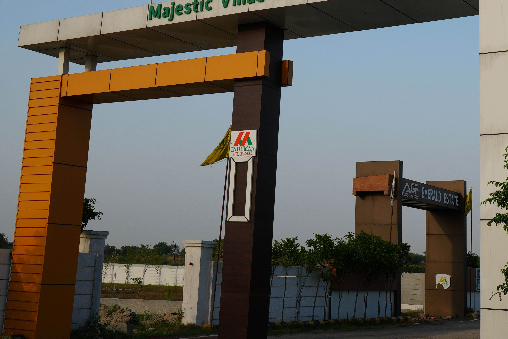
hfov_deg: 32.2
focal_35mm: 62
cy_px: 71
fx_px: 875
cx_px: 317
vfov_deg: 21.7
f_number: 10
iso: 100
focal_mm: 24
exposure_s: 1/160
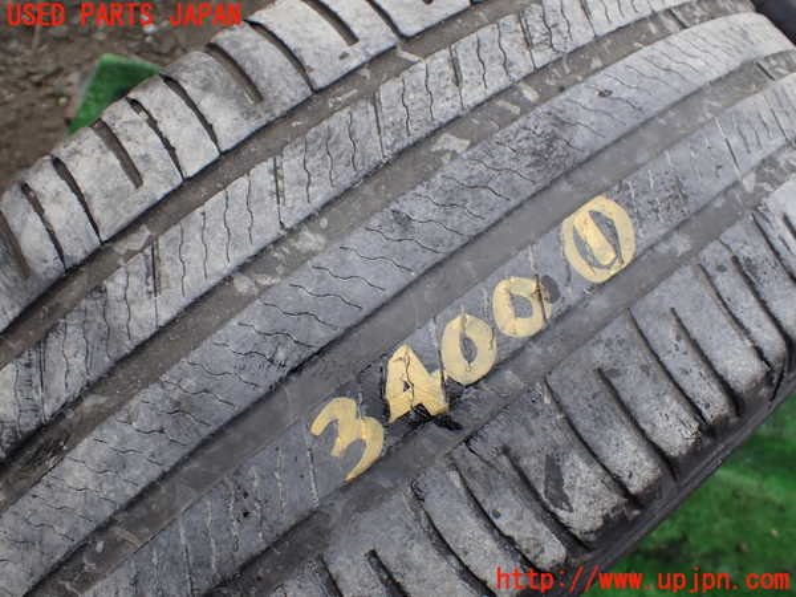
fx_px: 736
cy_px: 298
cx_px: 398
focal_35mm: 32
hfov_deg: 56.8
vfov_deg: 44.2
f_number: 2.4
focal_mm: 5.79
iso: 100
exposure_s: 1/125
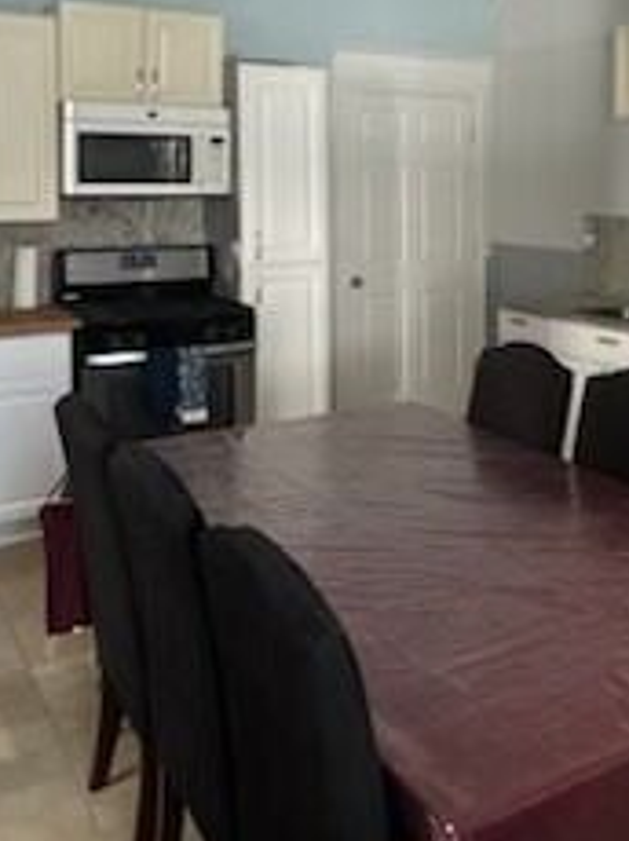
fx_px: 947
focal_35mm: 39
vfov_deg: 46.1
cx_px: 483
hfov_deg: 35.8
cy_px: 201
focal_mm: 2.22
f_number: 2.2
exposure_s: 1/60
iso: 500
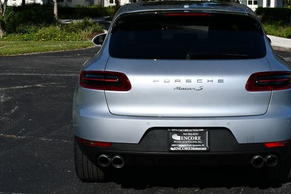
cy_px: 87
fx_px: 631
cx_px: 182
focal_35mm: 78
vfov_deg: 17.5
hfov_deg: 25.9
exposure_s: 1/500
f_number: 11
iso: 100
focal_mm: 30
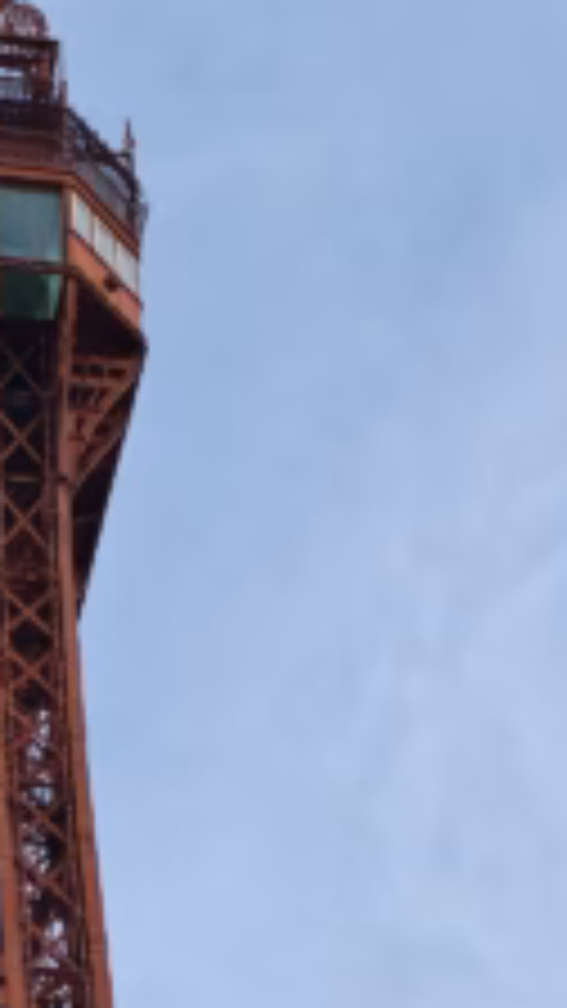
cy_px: 1642
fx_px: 6121
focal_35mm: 229
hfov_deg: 5.3
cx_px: -104
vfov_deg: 9.1
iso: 50
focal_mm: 6.55
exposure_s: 1/500
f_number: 1.6
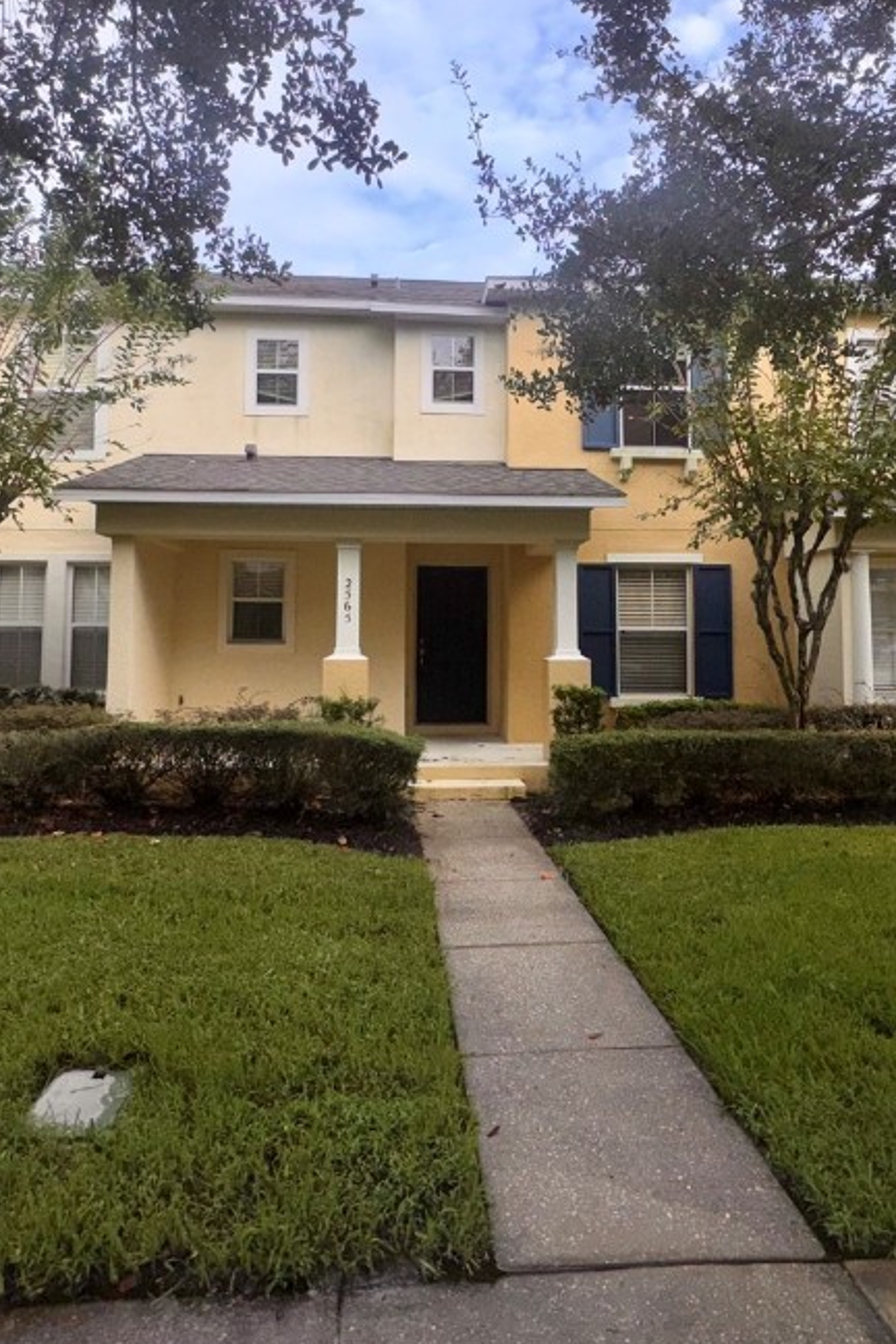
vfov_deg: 75.8
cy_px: 587
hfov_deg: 55.1
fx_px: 859
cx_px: 465
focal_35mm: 23
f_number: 2.2
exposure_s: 1/488
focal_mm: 2.22
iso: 32
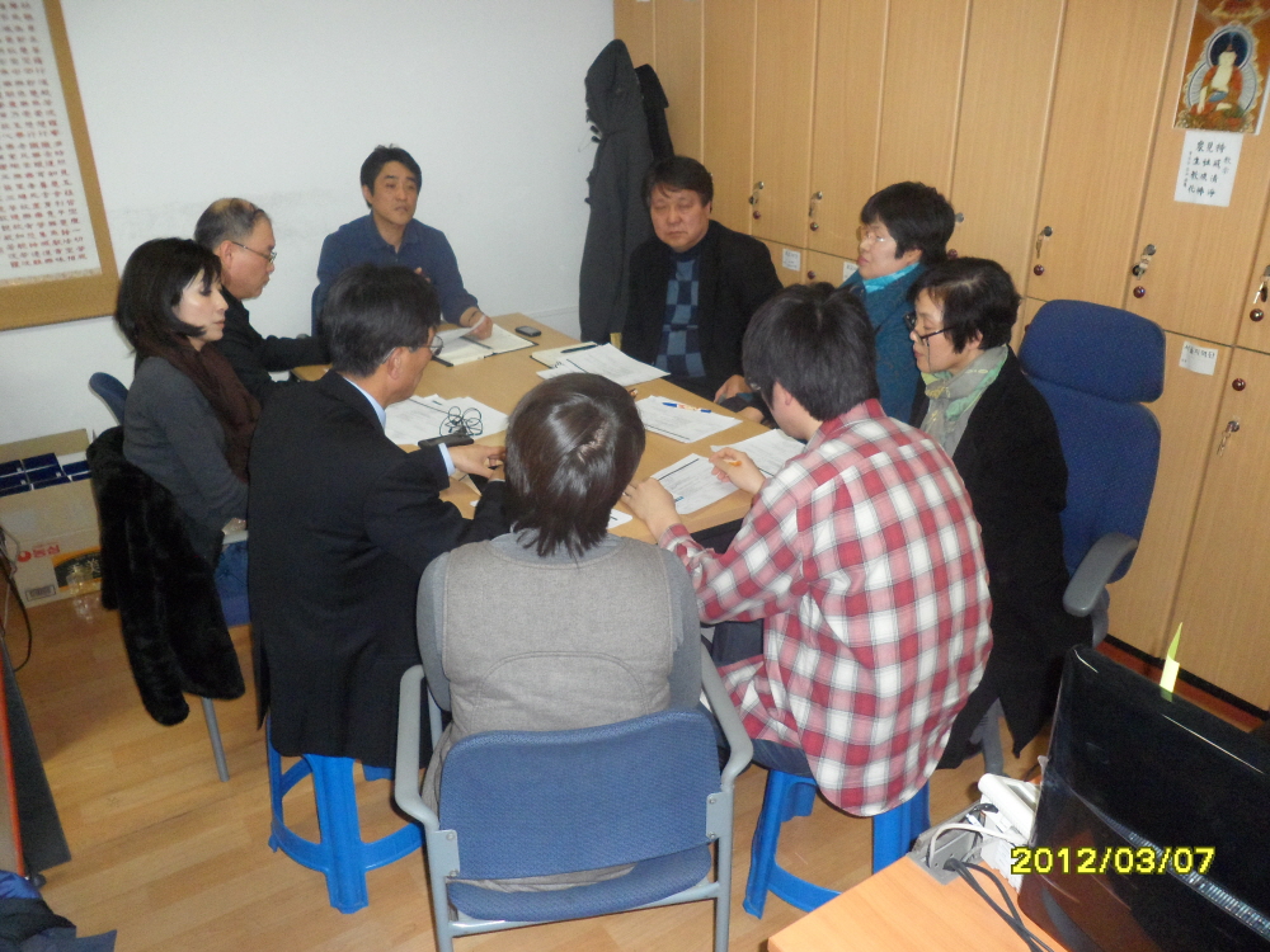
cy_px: 476
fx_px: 991
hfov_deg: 65.3
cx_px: 635
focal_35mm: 27
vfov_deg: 51.4
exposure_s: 1/45
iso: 320
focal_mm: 4.9
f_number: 3.5
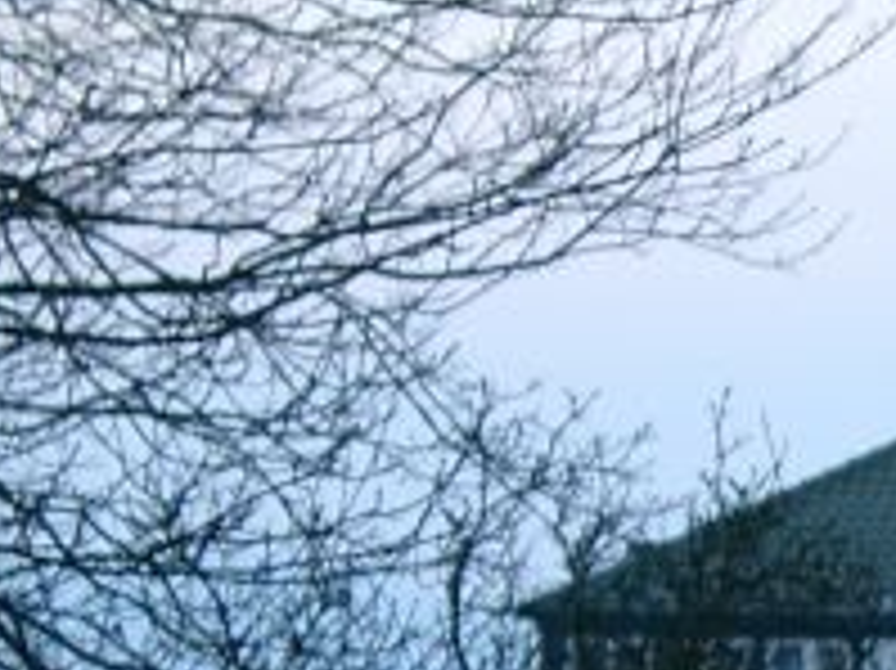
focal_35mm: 402
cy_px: 764
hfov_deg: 4.9
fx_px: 10399
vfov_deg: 3.7
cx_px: 1310
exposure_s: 1/30
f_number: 2
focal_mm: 20.74
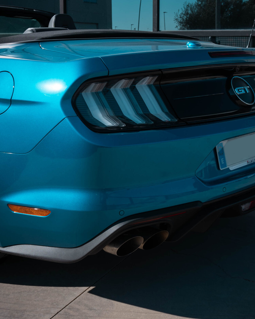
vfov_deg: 40.0
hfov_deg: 32.5
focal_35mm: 46
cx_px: 164
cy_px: 113
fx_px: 434
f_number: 5.6
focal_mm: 21
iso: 100
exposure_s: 1/500
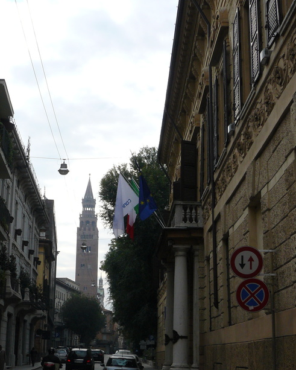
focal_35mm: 55
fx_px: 602
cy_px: 216
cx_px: 87
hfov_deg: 27.4
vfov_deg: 34.1
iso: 100
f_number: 5.6
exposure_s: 1/250
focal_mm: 6
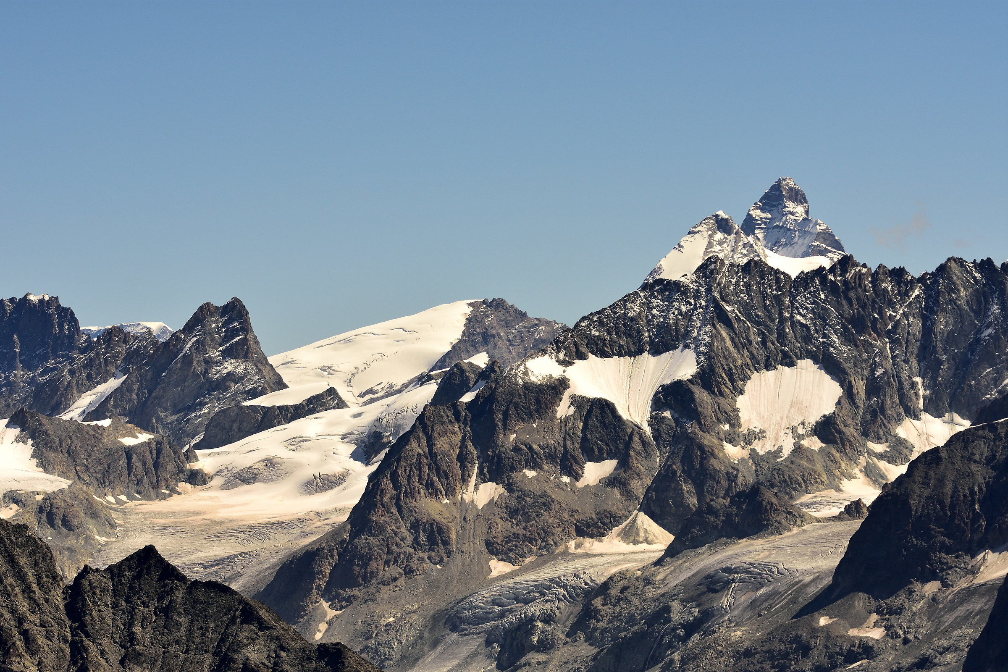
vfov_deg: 7.6
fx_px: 5040
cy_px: 336
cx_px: 504
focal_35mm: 180
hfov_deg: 11.4
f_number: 8
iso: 280
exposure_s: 1/1000
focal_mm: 120
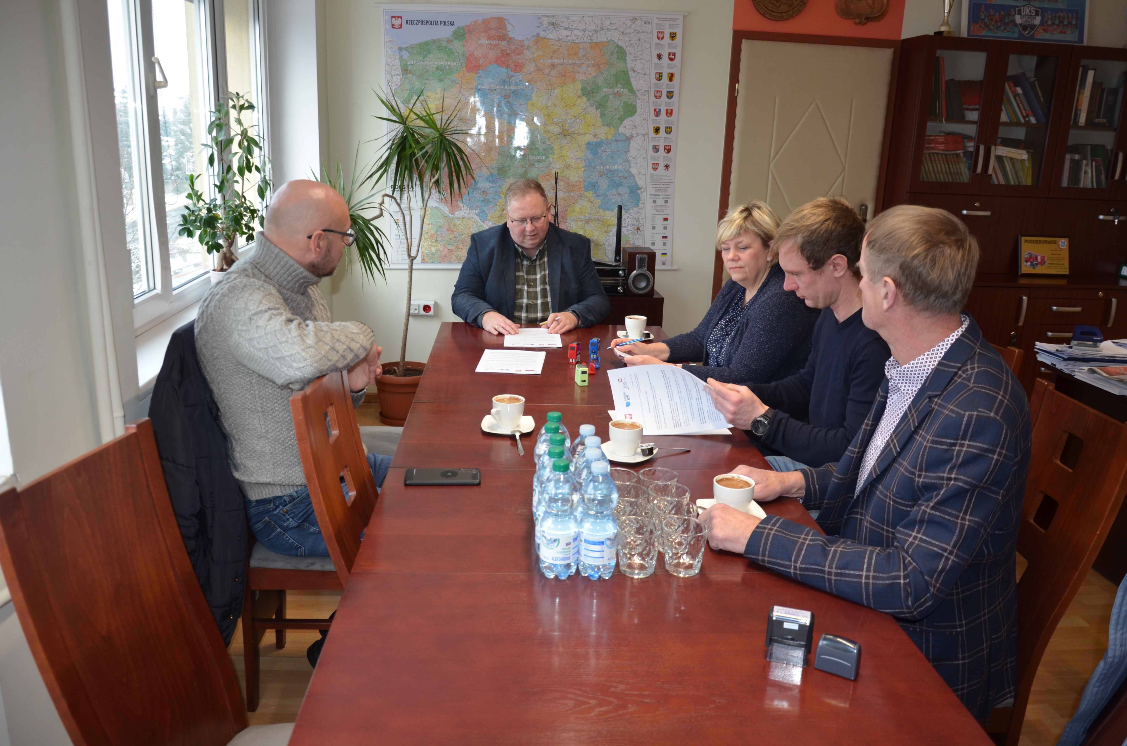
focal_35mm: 27
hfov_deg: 67.5
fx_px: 843
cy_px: 373
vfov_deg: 47.7
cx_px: 564
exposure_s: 1/125
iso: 400
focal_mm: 18
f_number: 3.5
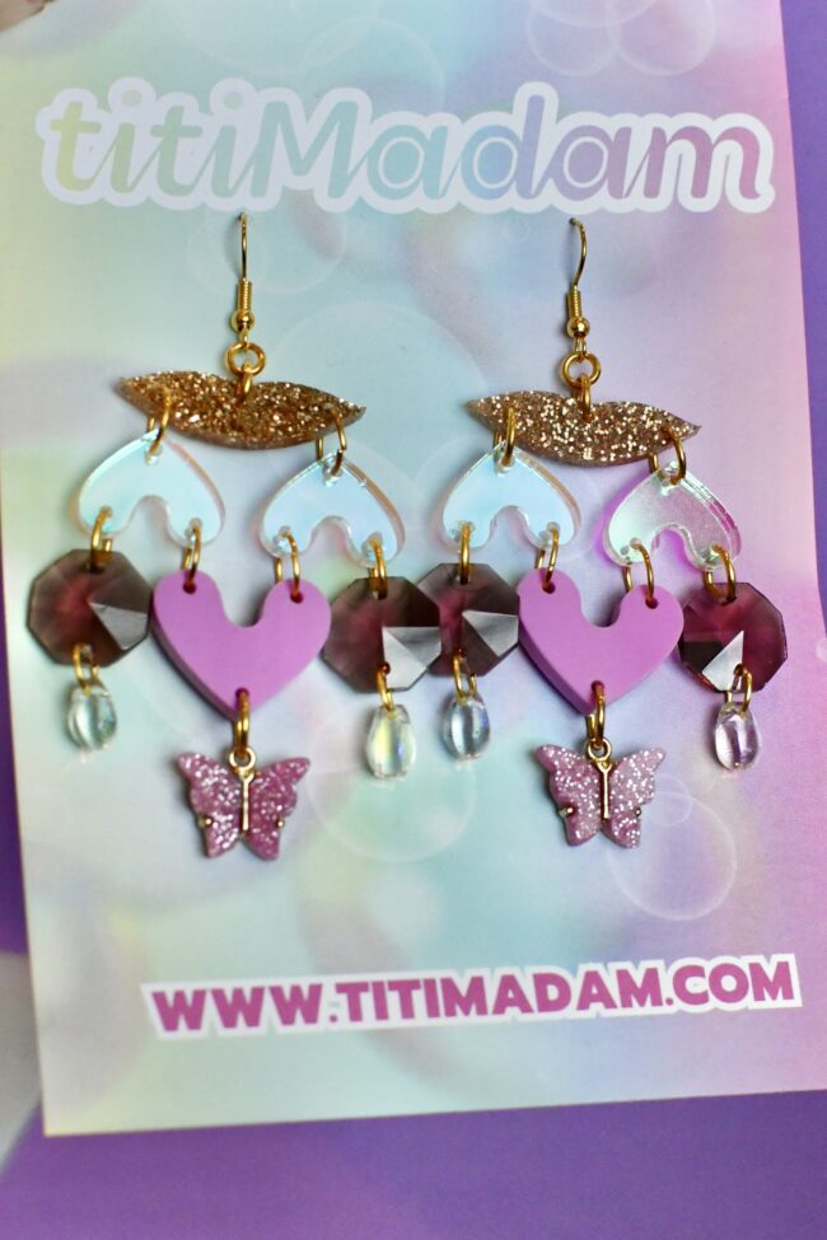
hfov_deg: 26.0
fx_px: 1792
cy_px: 620
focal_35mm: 52
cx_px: 414
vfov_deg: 38.2
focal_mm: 35
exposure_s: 1/800
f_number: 5.6
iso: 2500
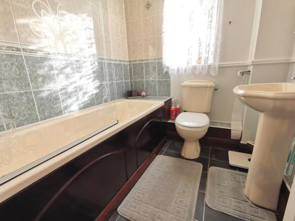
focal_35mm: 17
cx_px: 148
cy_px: 110
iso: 160
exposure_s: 1/100
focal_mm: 2.26
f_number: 2.2
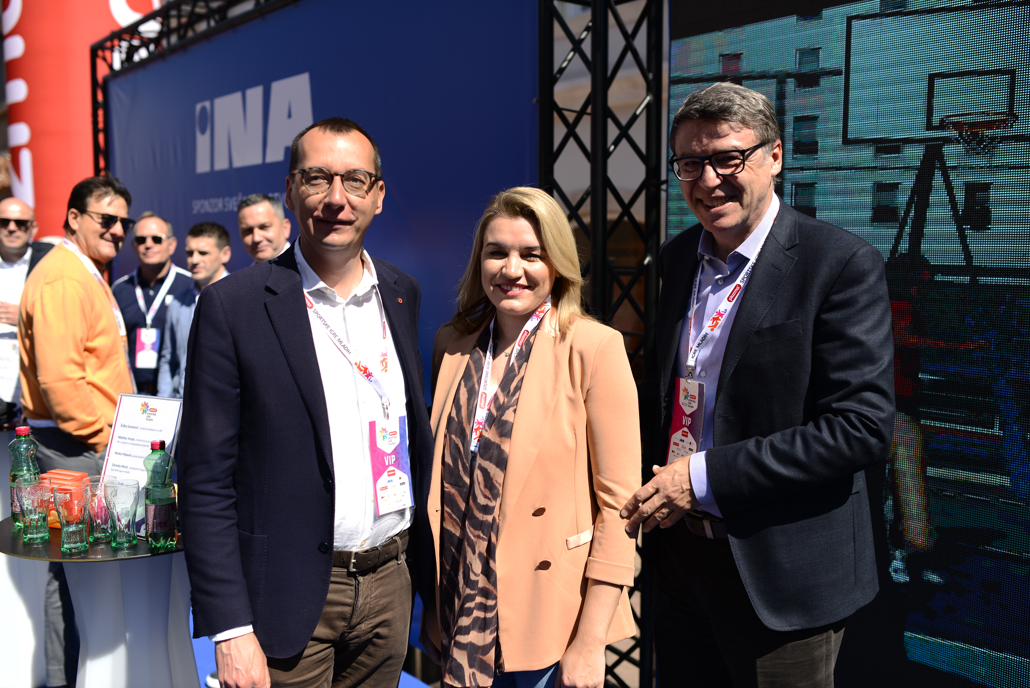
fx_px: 1002
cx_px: 515
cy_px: 344
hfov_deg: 54.4
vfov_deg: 37.9
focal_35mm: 35
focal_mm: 35
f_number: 2.5
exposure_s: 1/1250
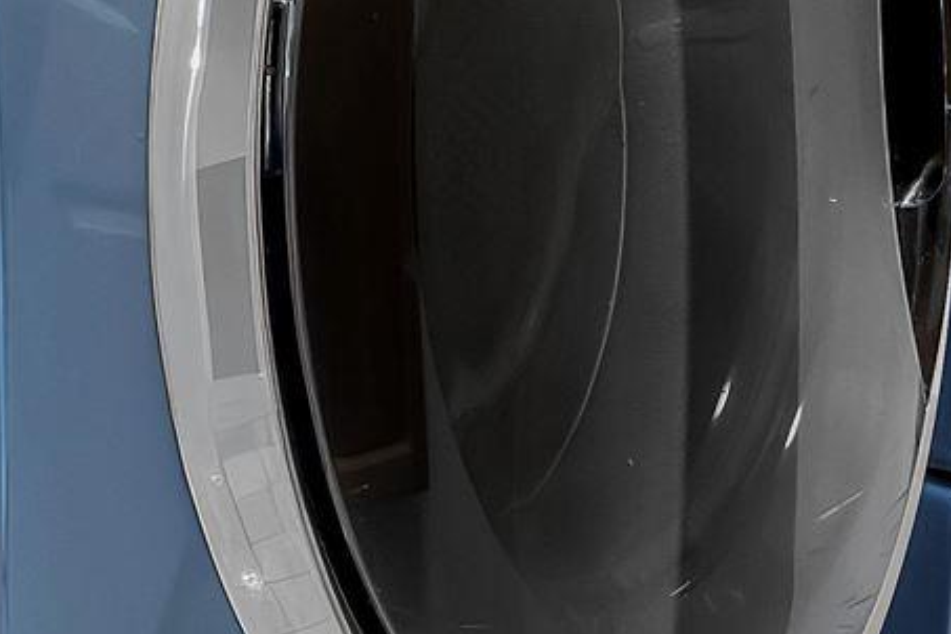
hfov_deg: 20.5
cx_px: -78
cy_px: -271
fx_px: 2509
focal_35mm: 95
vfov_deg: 13.7
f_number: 8
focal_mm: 14
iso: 250
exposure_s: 1/1.25
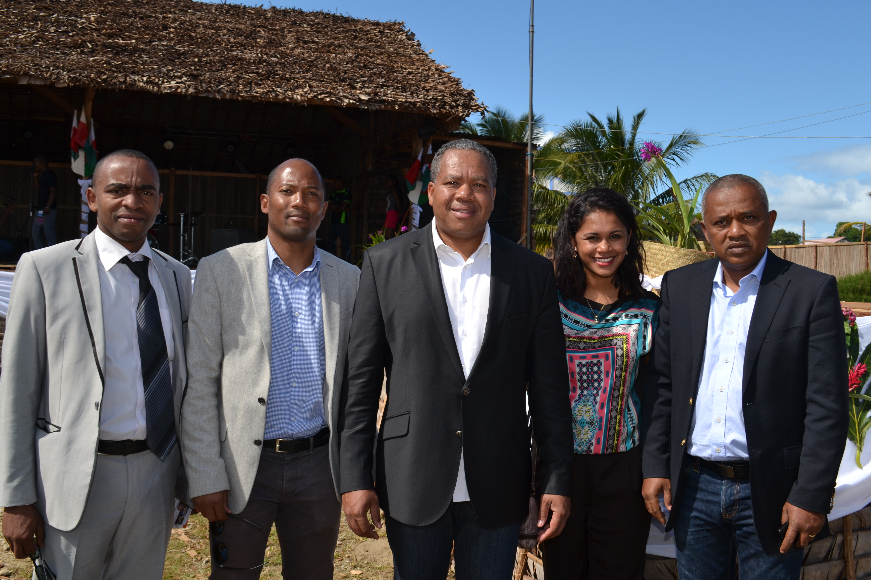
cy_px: 290
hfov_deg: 57.2
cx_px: 436
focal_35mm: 33
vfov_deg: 40.0
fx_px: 798
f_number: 8
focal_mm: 22
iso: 100
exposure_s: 1/200
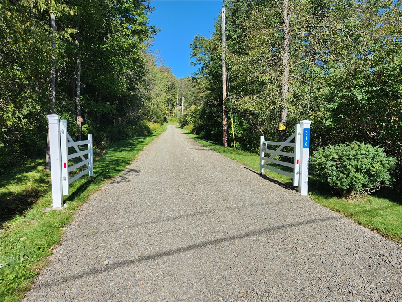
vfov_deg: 58.9
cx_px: 201
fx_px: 267
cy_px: 151
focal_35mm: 23
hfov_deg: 73.9
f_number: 1.8
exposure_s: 1/989
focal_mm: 5.4
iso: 20
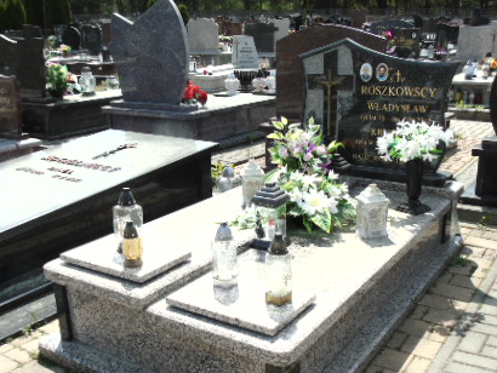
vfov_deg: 36.8
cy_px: 219
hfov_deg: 47.8
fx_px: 560
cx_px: 259
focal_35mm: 39
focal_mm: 4.4
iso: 80
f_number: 3.4
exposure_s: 1/800
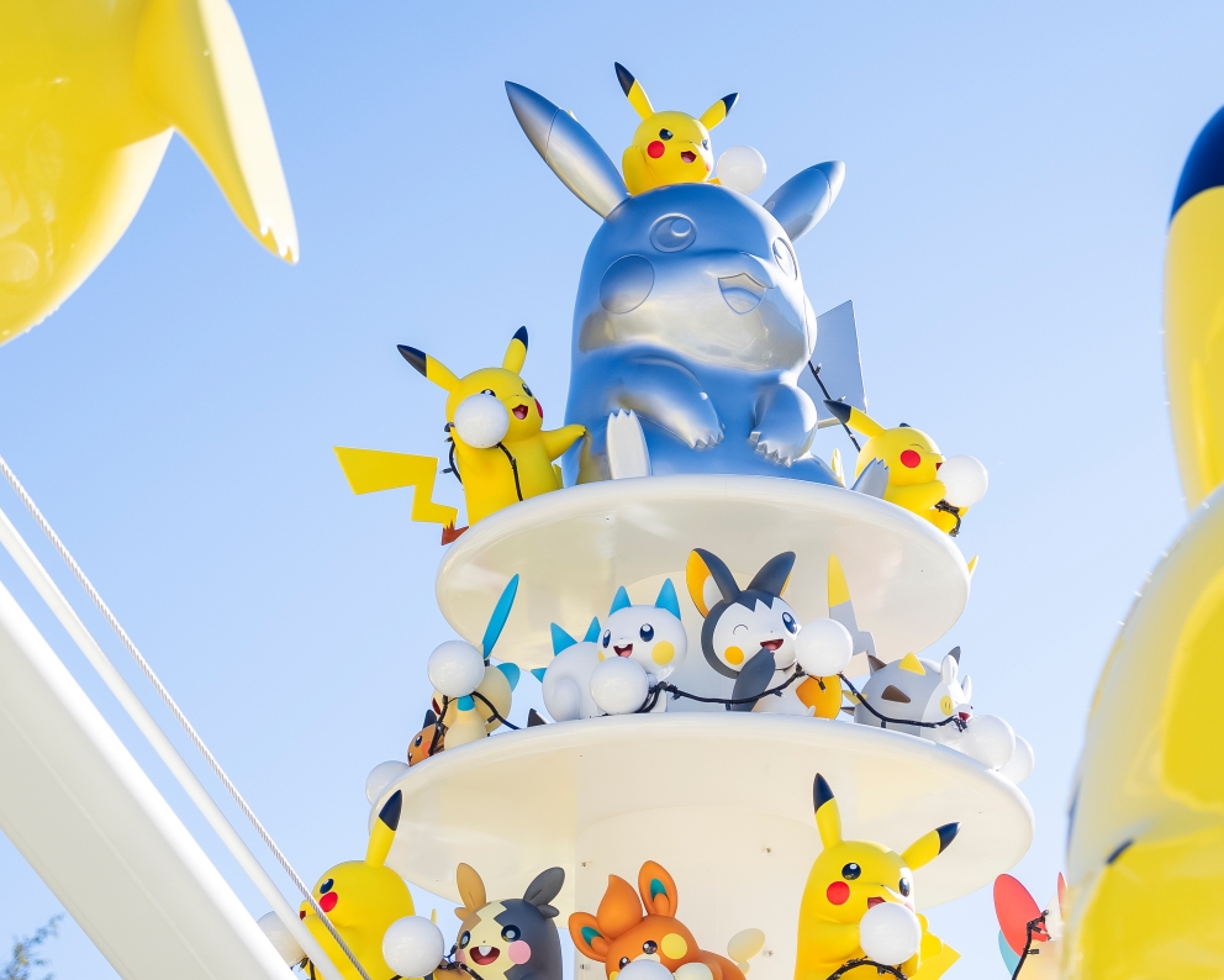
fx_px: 3225
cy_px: 627
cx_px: 755
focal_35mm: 89
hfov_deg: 21.5
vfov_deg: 17.2
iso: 160
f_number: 2.8
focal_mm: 49
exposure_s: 1/1600
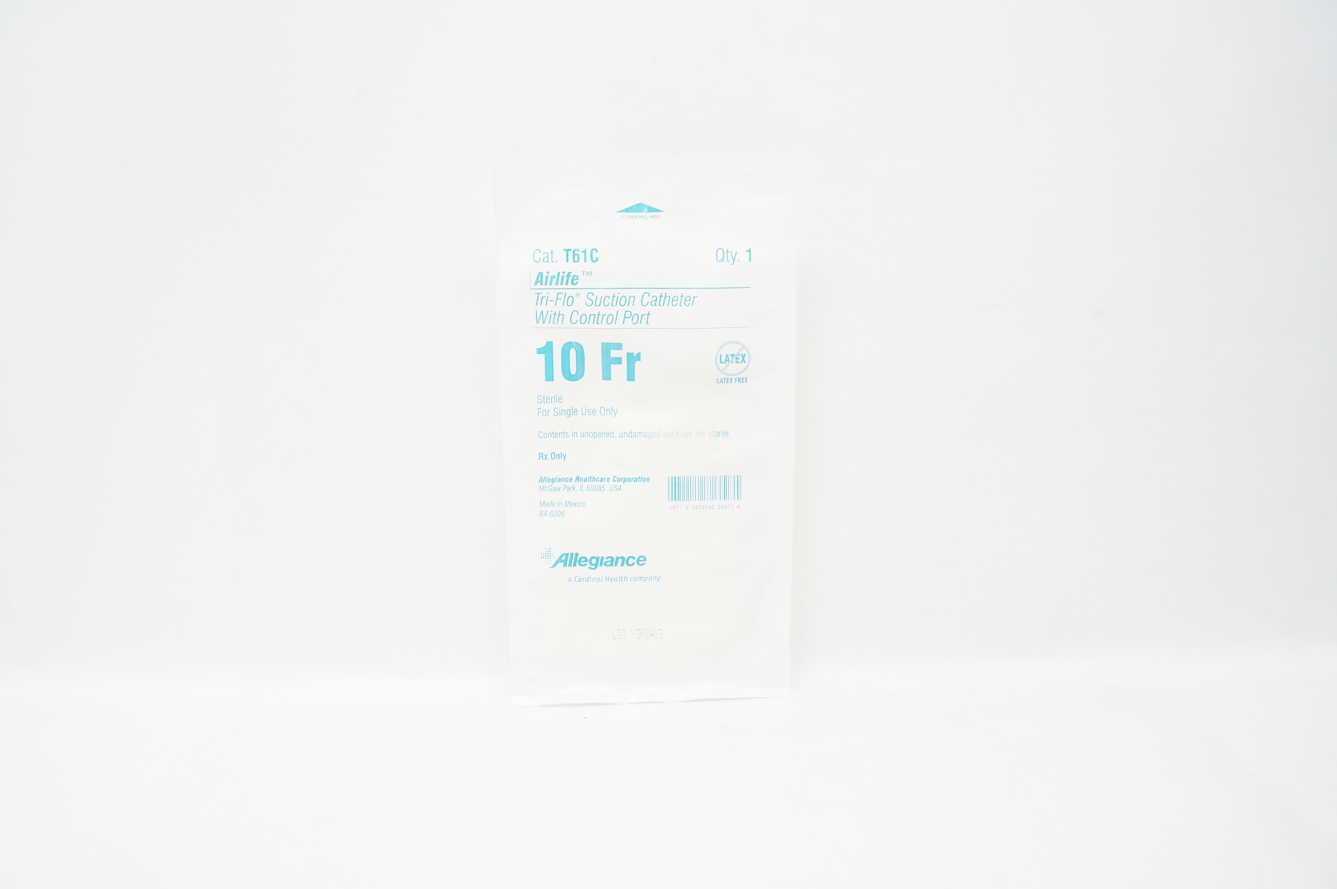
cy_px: 444
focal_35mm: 27
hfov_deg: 67.4
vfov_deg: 47.8
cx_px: 668
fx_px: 1002
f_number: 4.5
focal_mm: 18
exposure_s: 1/100
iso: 800
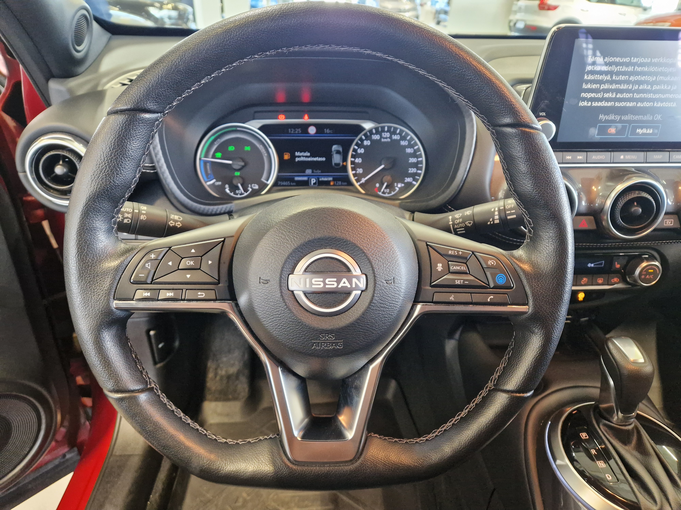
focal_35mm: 23
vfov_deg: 58.9
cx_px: 340
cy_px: 255
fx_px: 452
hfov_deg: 73.9
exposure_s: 1/100
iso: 640
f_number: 1.8
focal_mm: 5.4
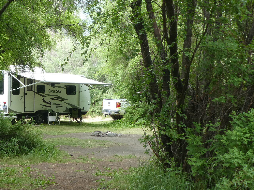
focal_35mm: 69
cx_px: 45
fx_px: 506
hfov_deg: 27.5
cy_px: 81
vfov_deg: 21.3
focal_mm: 6.7
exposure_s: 1/80
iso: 125
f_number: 3.7
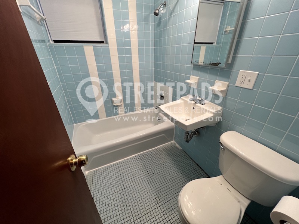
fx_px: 112
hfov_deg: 106.2
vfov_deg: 89.9
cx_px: 150
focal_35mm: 13
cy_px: 112
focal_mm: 1.57
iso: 200
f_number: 1.8
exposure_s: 1/120
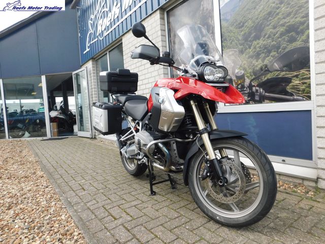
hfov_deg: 73.9
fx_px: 216
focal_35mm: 23
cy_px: 122
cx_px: 162
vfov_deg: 58.9
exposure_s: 1/320
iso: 125
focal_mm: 4
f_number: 3
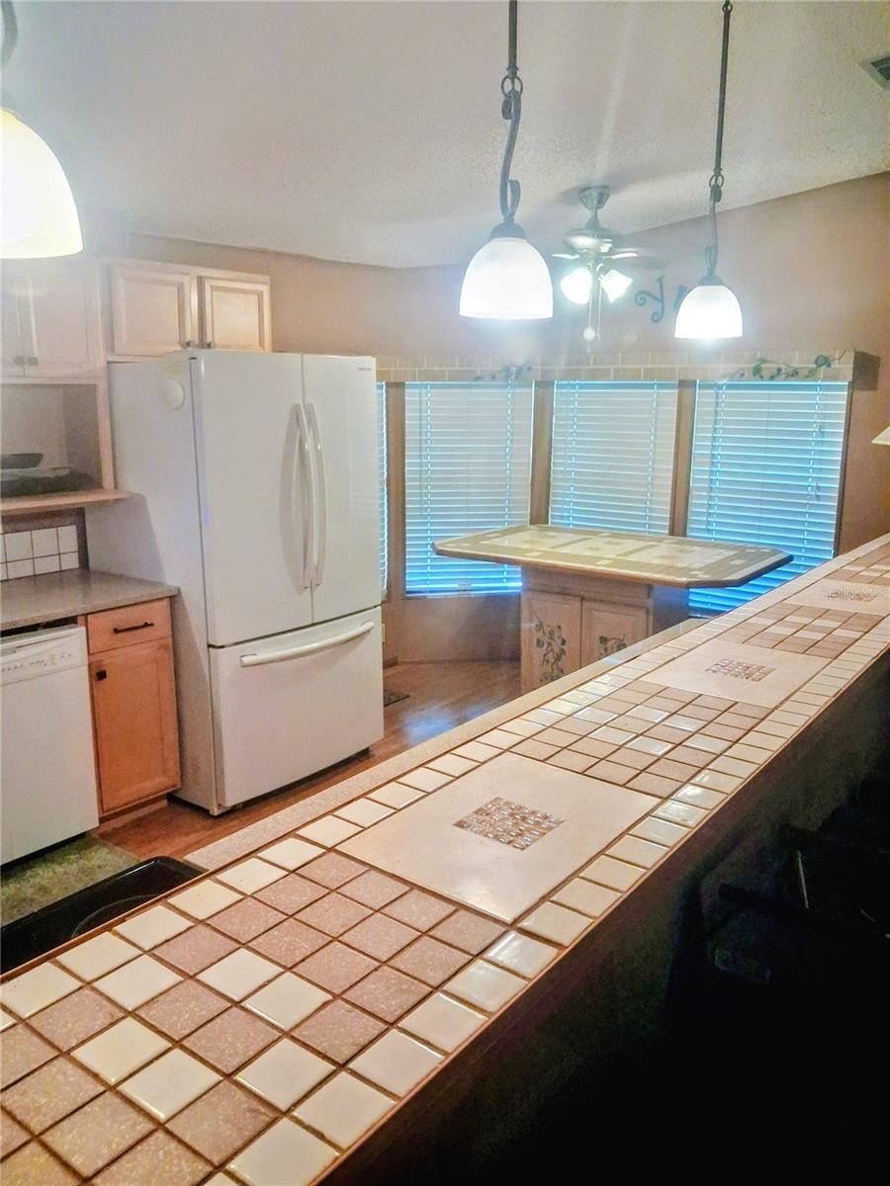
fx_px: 926
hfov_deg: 51.4
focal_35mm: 27
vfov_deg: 65.3
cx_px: 445
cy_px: 593
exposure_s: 1/120
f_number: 1.8
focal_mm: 4
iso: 250
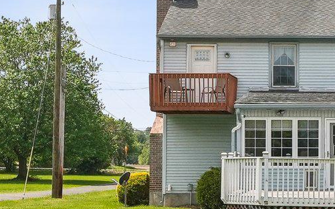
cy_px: 158
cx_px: 351
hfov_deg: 20.0
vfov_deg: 13.0
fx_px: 913
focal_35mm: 100
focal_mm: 24
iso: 800
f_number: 7.1
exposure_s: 1/2500
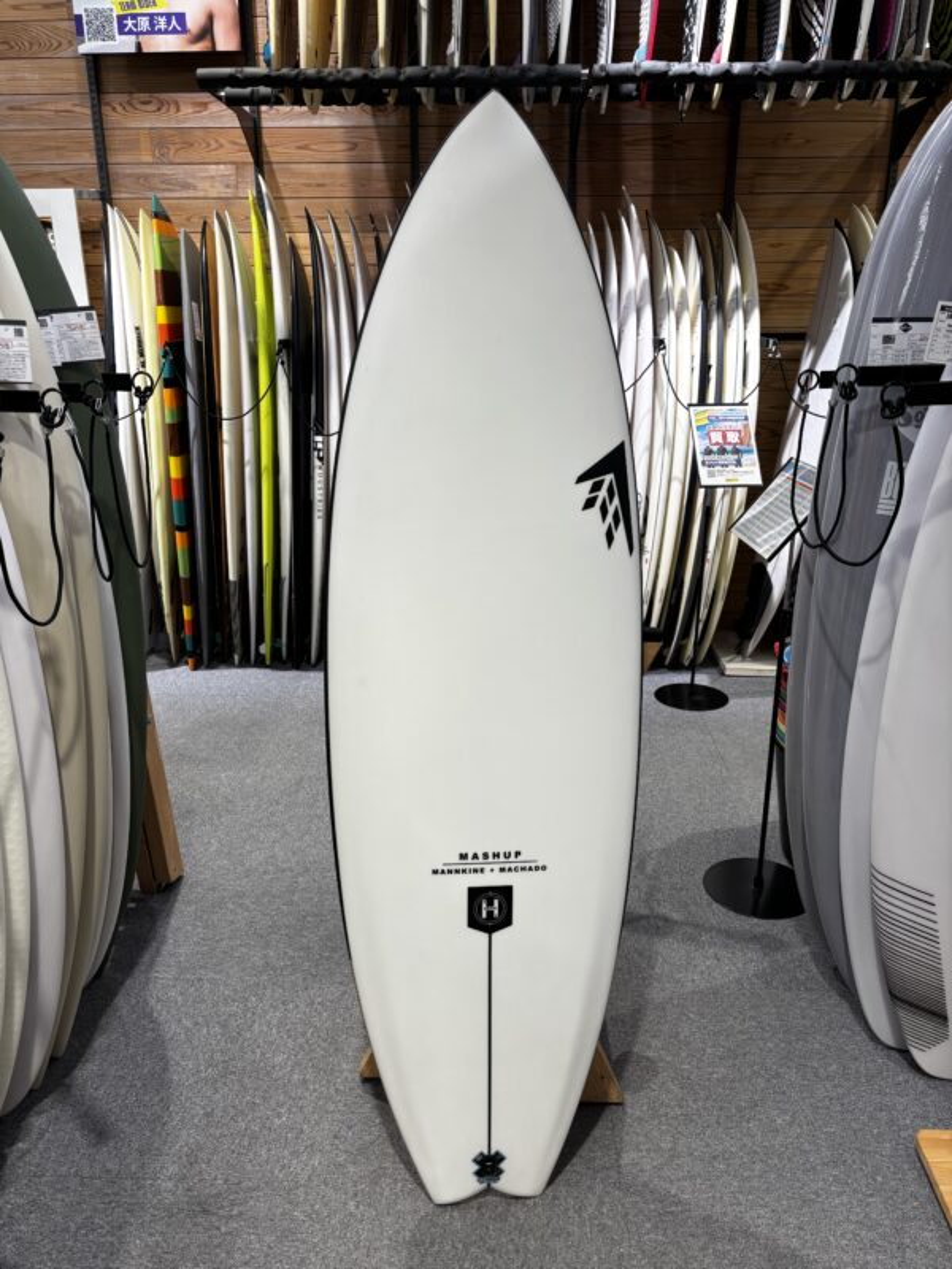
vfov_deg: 67.3
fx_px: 953
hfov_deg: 53.1
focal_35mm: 26
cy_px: 634
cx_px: 476
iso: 80
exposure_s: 1/120
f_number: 1.6
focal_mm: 5.96
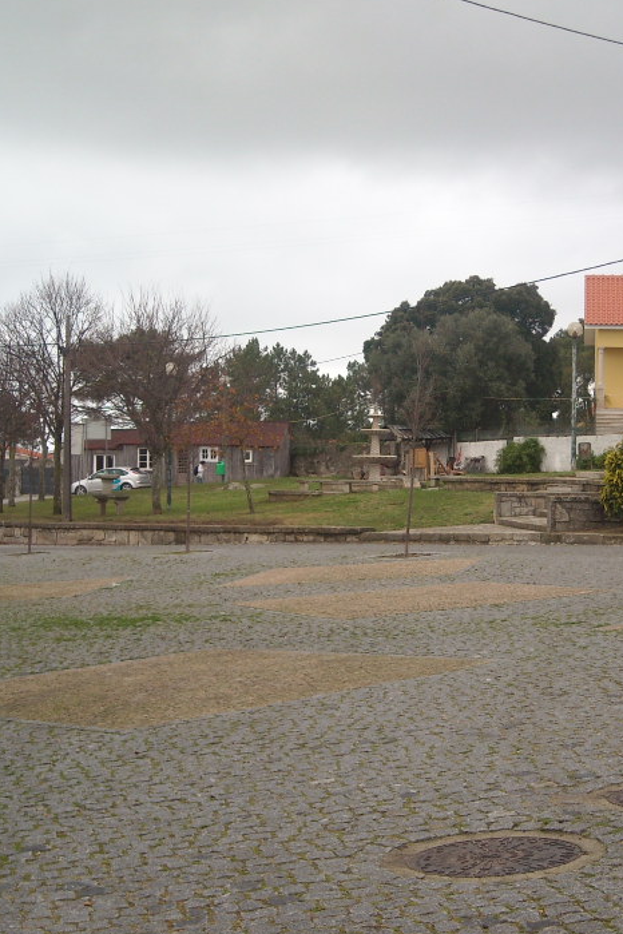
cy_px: 472
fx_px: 1739
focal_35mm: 67
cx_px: 404
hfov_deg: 20.3
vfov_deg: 30.1
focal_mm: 7.1
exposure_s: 1/114
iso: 64
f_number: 3.1
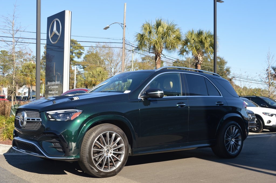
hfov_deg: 49.6
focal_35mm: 39
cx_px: 138
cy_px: 92
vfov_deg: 34.2
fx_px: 299
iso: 100
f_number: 6.3
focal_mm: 26
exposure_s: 1/160
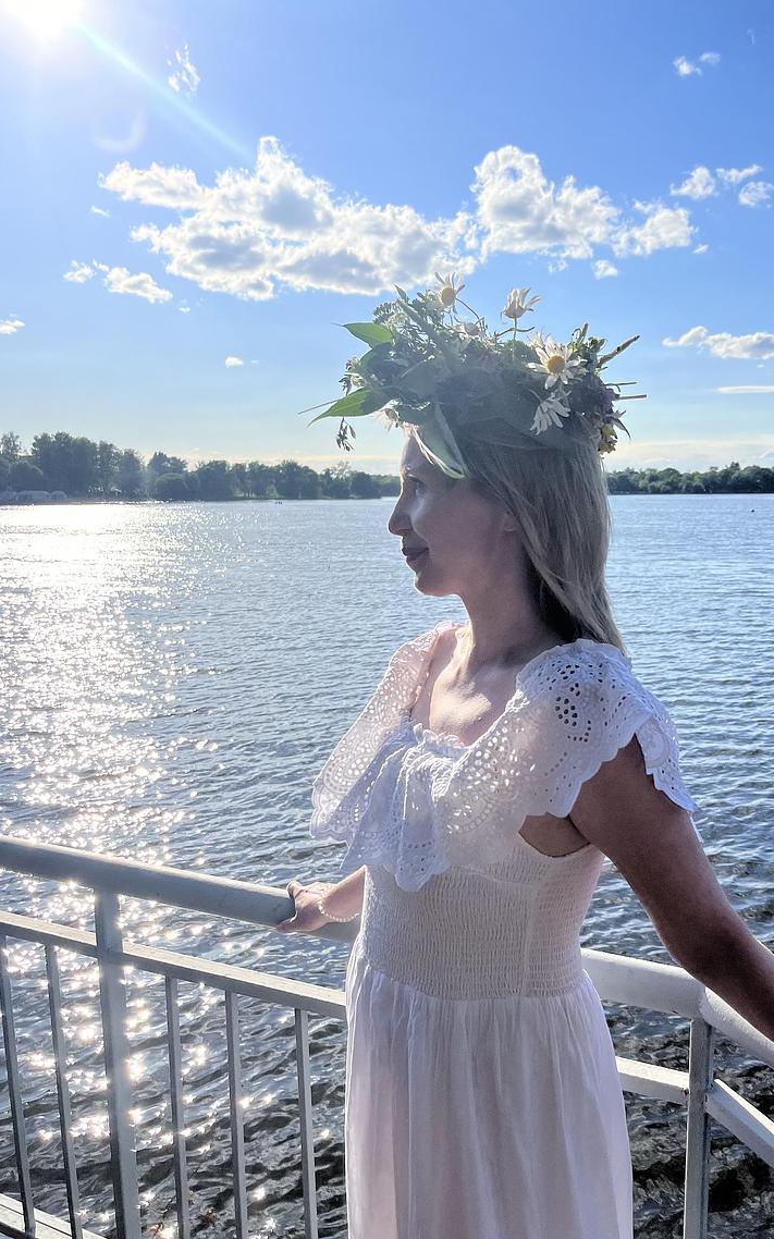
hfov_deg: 40.2
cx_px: 495
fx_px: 1047
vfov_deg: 61.1
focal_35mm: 31
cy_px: 673
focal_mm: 5.1
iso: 50
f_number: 1.6
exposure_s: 1/7874
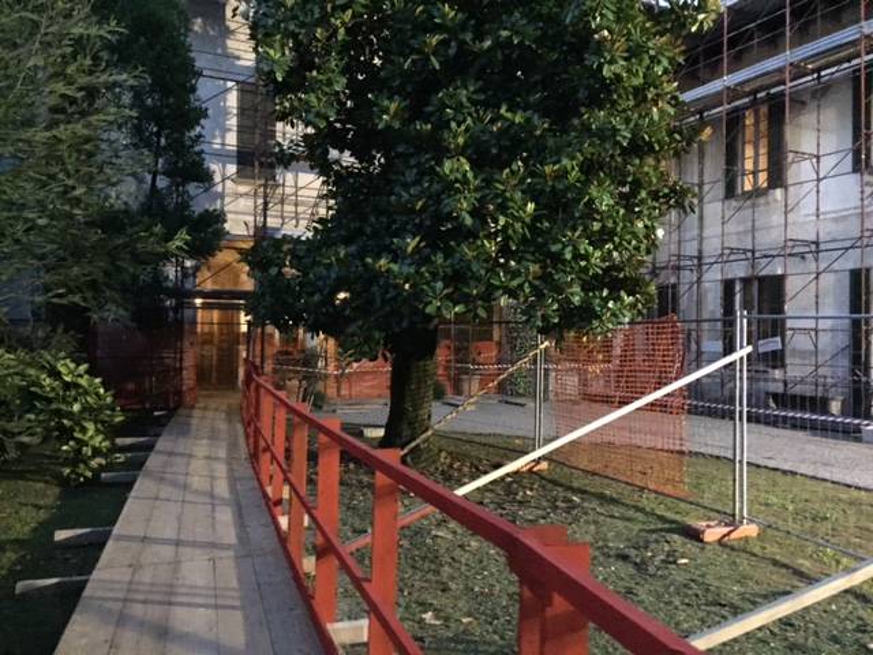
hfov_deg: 61.7
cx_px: 436
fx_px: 731
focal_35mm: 29
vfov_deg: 48.2
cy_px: 328
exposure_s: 1/17
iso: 1250
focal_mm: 4.15
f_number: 2.2
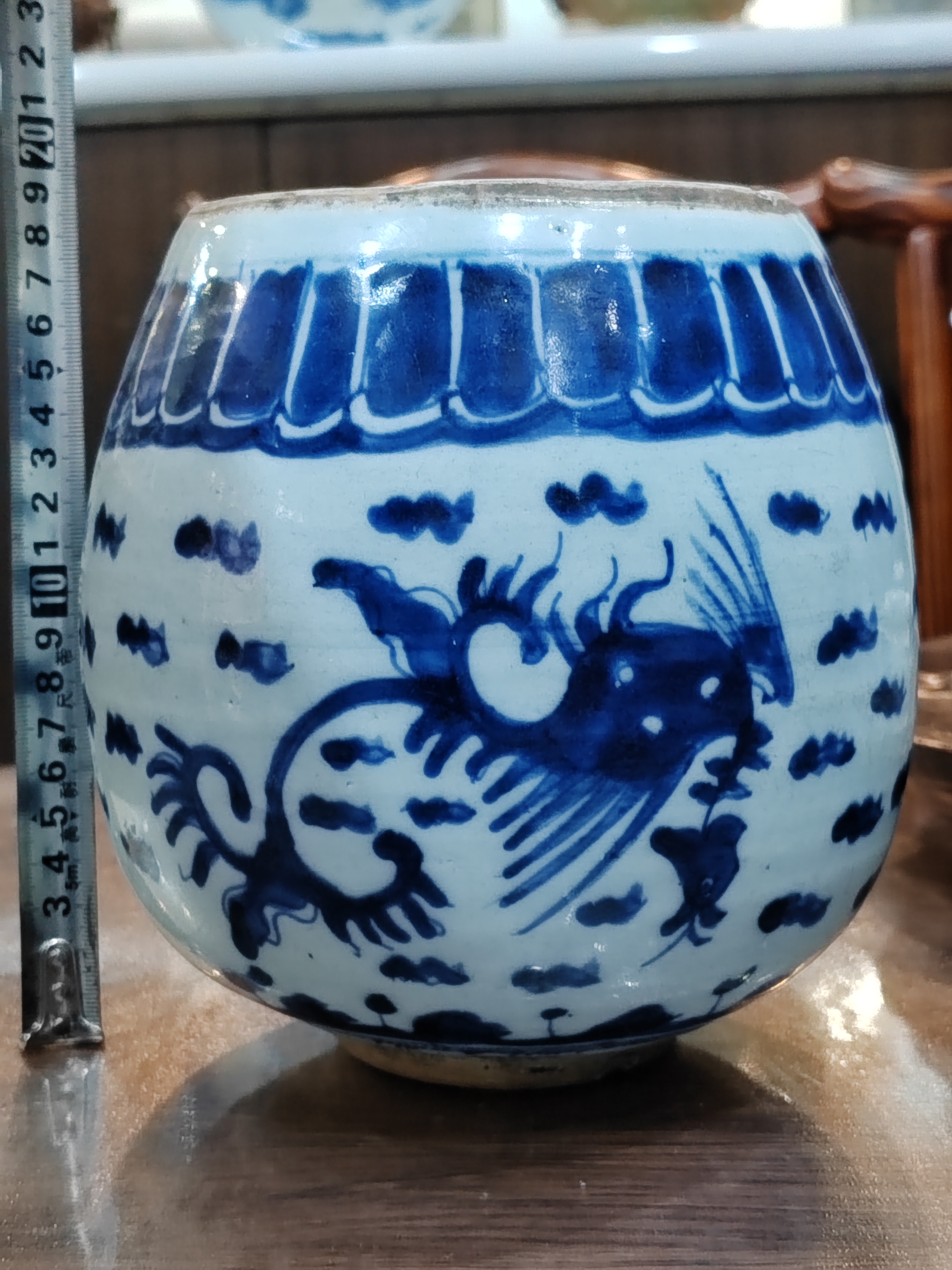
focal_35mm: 58
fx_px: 2127
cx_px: 476
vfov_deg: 33.2
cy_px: 635
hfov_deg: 25.2
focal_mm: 6.14
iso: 3200
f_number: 1.8
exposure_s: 1/100
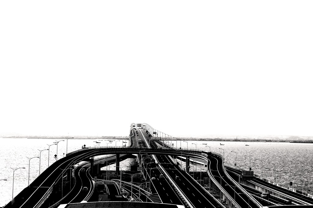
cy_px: 104
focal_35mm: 82
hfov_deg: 24.6
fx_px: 717
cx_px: 156
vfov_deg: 16.5
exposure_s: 1/250
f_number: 13
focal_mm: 55
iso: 200
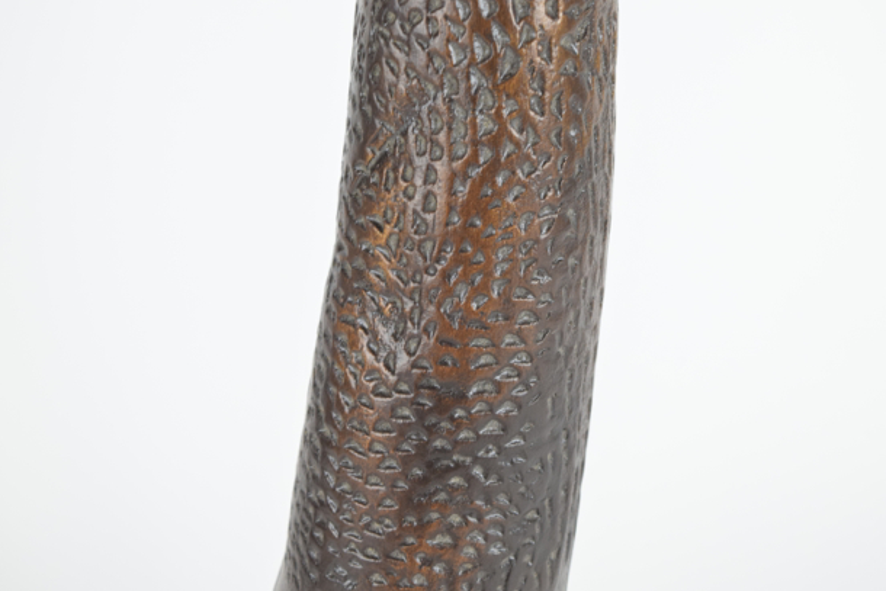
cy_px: 304
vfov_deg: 15.8
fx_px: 2130
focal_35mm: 87
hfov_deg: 23.5
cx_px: 455
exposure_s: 1/125
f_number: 8
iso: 800
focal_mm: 55
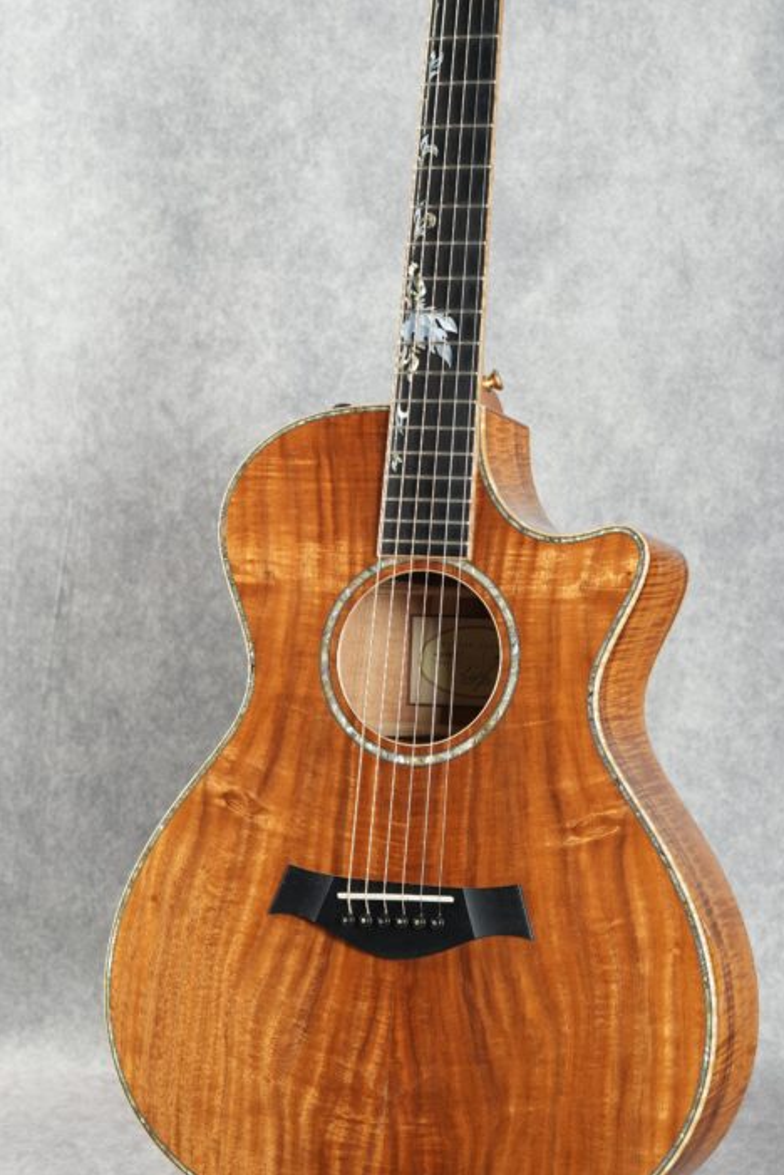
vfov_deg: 27.6
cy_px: 426
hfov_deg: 18.7
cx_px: 398
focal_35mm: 73
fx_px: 2382
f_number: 6.3
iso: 400
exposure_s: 1/1.6
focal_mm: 50
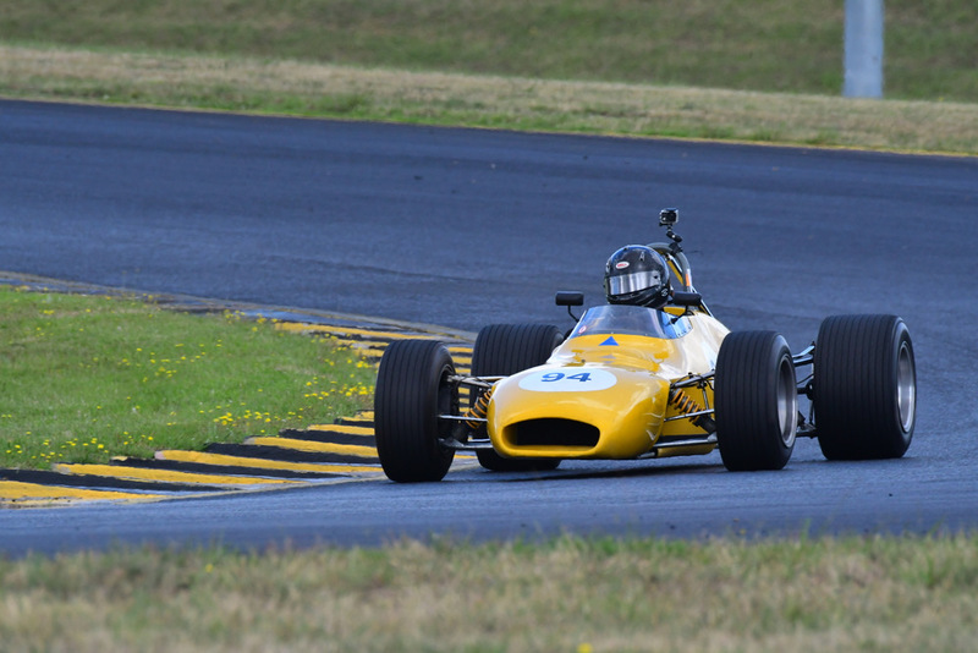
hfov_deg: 2.7
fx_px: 20381
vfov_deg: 1.8
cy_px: 326
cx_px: 489
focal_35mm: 750
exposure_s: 1/640
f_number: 11
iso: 1000
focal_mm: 500
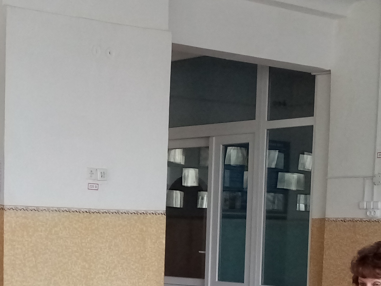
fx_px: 936
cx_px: 114
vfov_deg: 16.9
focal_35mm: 85
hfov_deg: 22.9
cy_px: 293
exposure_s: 1/33.3
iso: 241
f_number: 1.8
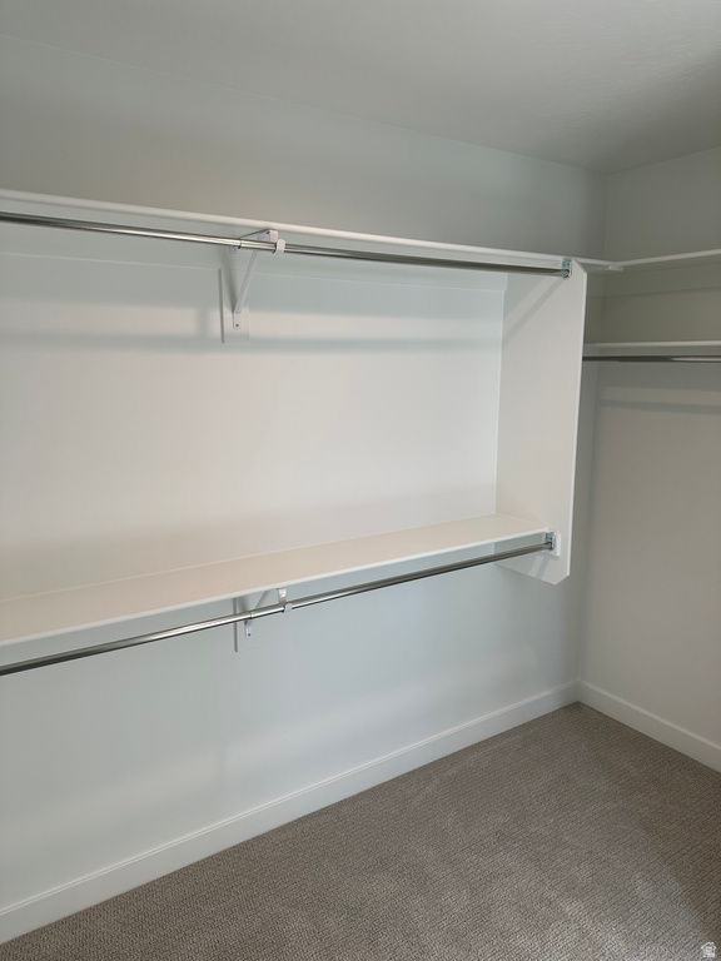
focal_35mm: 24
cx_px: 360
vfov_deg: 71.6
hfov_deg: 56.8
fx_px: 667
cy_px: 480
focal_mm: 6.86
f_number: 1.78
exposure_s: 1/136
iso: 64
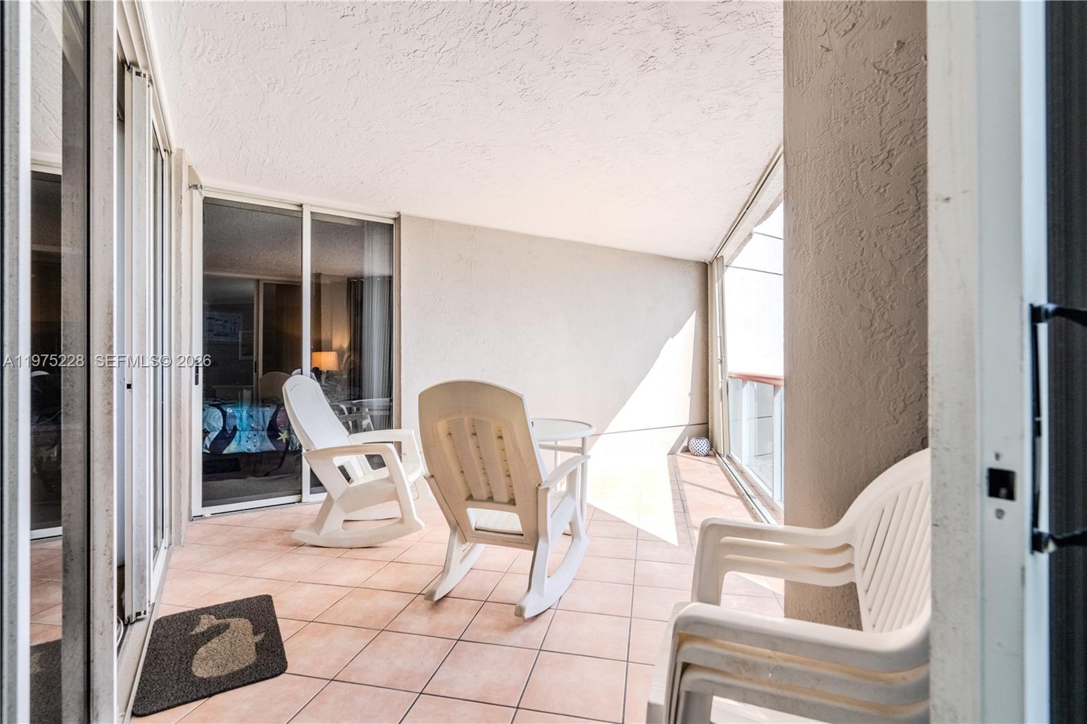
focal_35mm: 16
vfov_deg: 73.7
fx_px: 483
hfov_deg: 96.7
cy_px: 362
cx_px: 544
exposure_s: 1/8000
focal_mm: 16
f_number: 8
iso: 1250
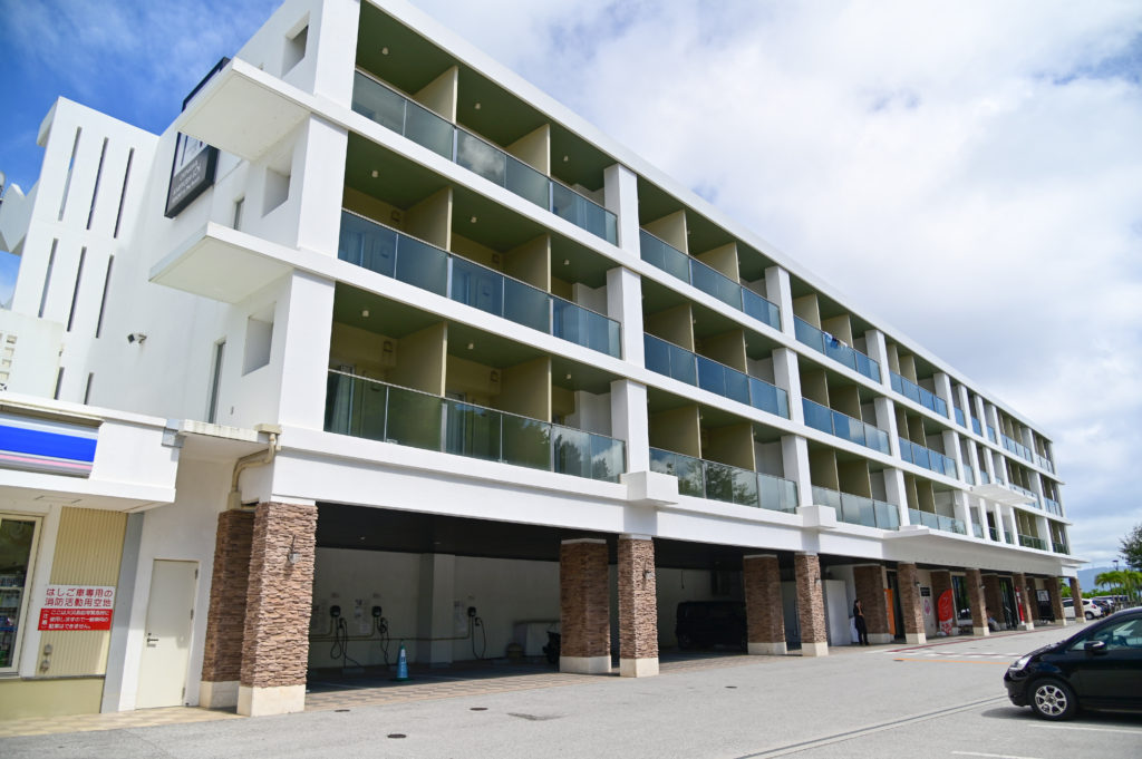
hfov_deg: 73.8
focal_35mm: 24
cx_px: 571
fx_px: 761
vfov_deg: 53.1
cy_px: 380
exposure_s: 1/1600
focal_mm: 24
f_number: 4
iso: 100
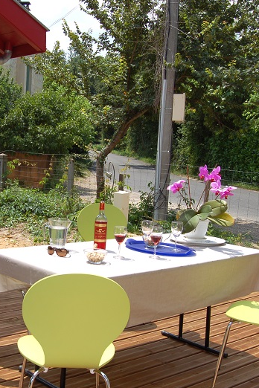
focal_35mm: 53
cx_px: 36
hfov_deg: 25.0
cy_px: 192
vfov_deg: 37.7
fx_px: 569
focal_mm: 23
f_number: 9
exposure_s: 1/320
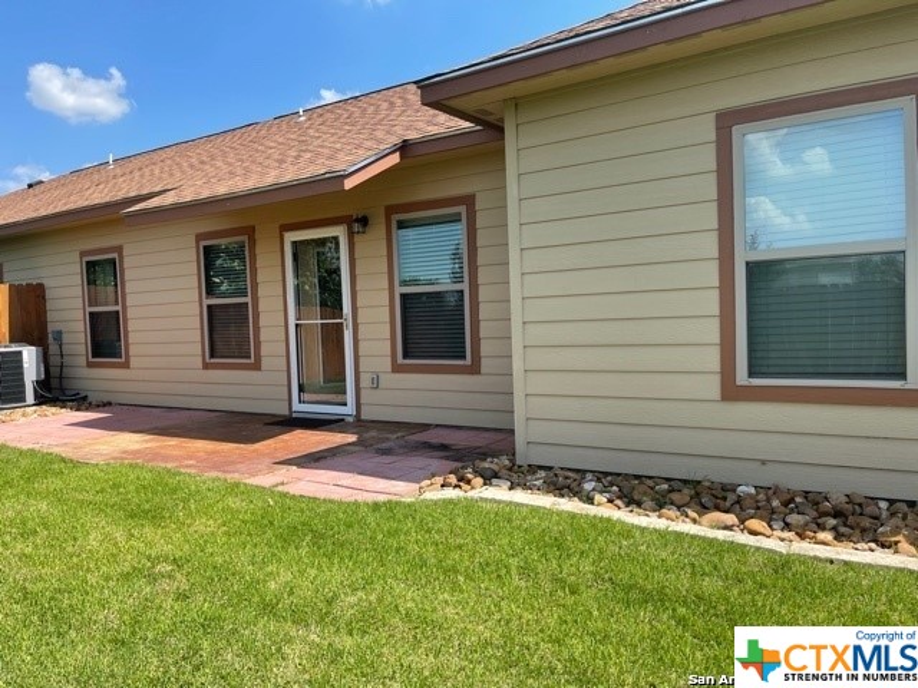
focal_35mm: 26
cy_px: 344
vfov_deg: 53.1
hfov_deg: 67.3
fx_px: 690
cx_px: 459
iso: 32
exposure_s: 1/2049
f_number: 1.6
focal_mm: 5.1
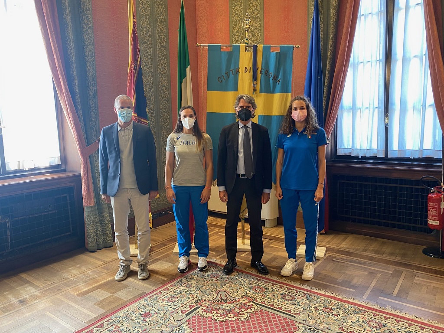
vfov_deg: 53.1
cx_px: 222
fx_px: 333
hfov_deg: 67.3
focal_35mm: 26
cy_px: 166
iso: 160
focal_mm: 4.25
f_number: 1.8
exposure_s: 1/56
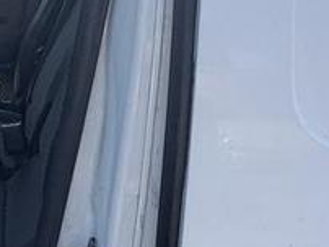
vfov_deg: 23.5
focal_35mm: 62
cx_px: -31
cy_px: 62
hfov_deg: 28.4
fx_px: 590
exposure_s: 1/495
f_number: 2.2
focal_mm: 2.22
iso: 40
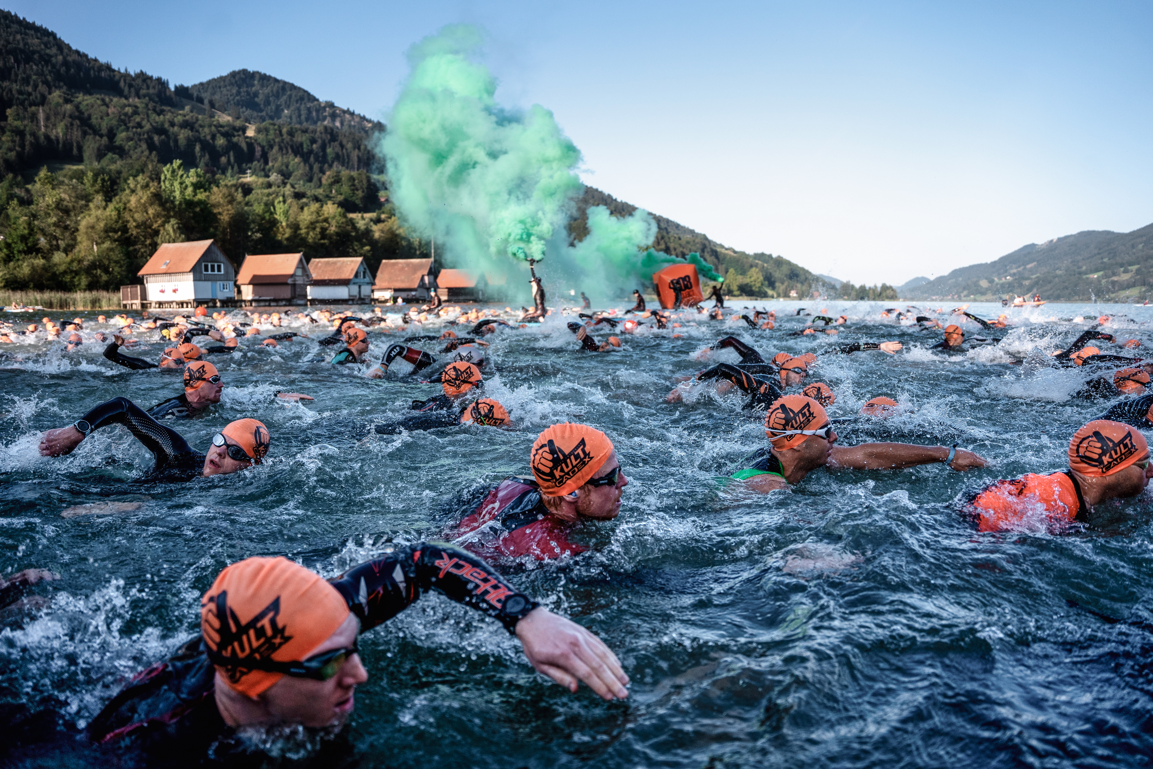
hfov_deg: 73.7
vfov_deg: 53.1
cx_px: 576
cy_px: 384
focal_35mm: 24
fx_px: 769
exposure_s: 1/4000
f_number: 2.8
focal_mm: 24
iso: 640
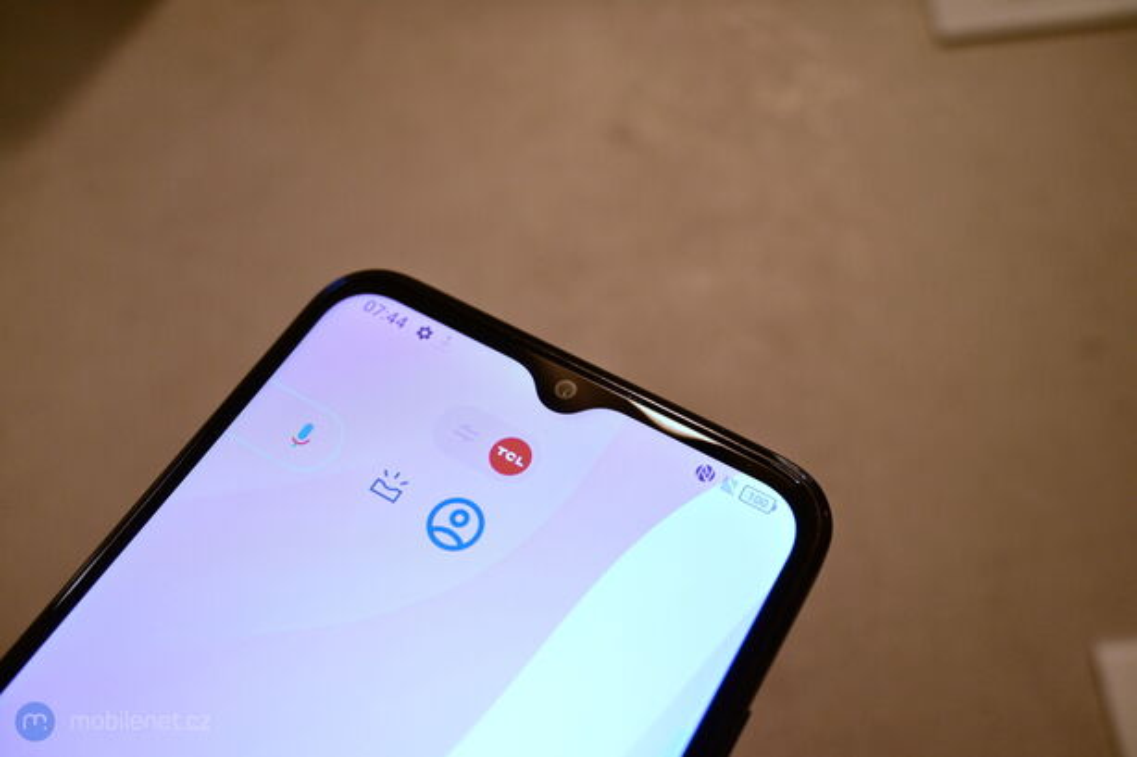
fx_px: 1089
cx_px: 568
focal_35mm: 34
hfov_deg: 55.1
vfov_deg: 38.3
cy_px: 378
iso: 500
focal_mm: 23
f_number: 4.2
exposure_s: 1/80
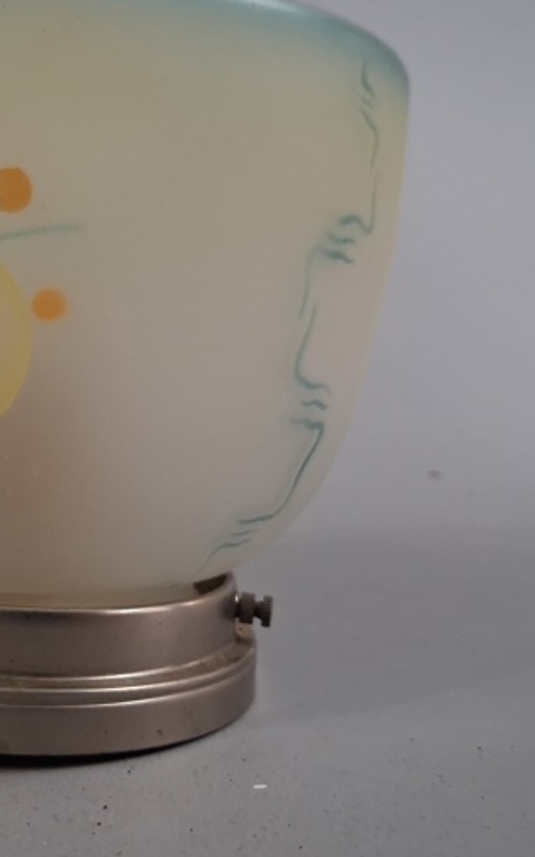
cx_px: 29
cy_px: 361
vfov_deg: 43.4
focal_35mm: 46
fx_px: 1074
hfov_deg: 26.8
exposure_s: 1/100
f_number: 1.8
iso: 400
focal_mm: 4
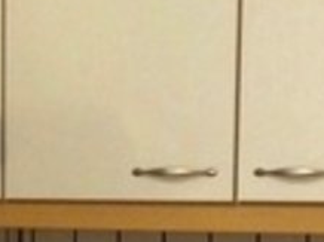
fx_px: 1496
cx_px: 68
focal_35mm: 160
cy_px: 393
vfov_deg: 9.0
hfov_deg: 12.3
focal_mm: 4.15
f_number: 2.2
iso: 500
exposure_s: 1/17
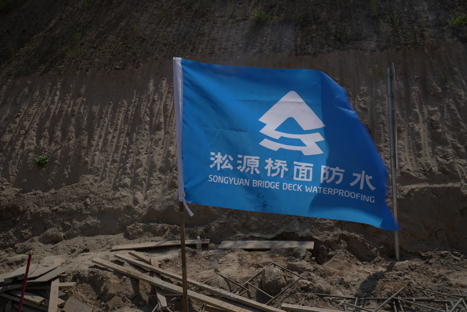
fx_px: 376
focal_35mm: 29
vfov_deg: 45.0
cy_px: 156
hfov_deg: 63.7
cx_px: 234
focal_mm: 29
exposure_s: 1/100
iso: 100
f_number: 22
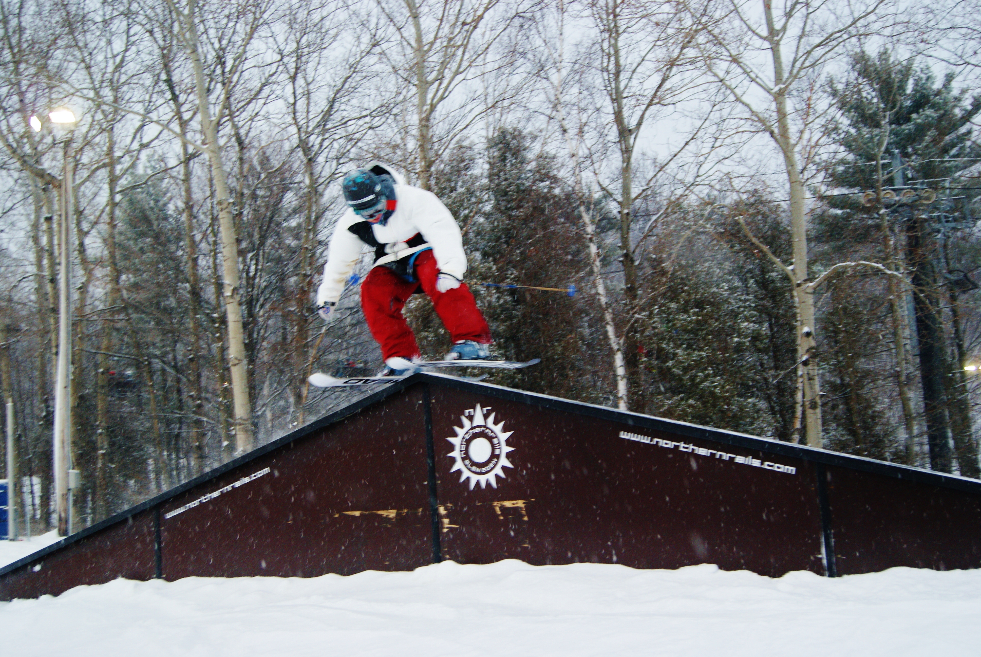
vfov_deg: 29.9
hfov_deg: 43.6
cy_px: 328
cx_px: 490
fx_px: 1228
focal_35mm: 45
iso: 400
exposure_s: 1/100
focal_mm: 30
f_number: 4.5
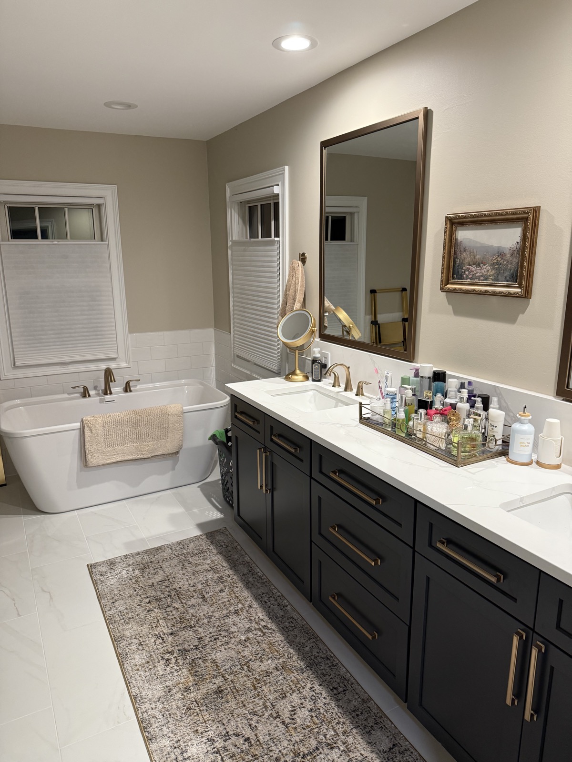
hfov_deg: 56.8
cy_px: 381
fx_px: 529
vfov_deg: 71.6
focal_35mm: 24
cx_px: 286
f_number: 1.78
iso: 200
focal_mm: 6.76
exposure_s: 1/60
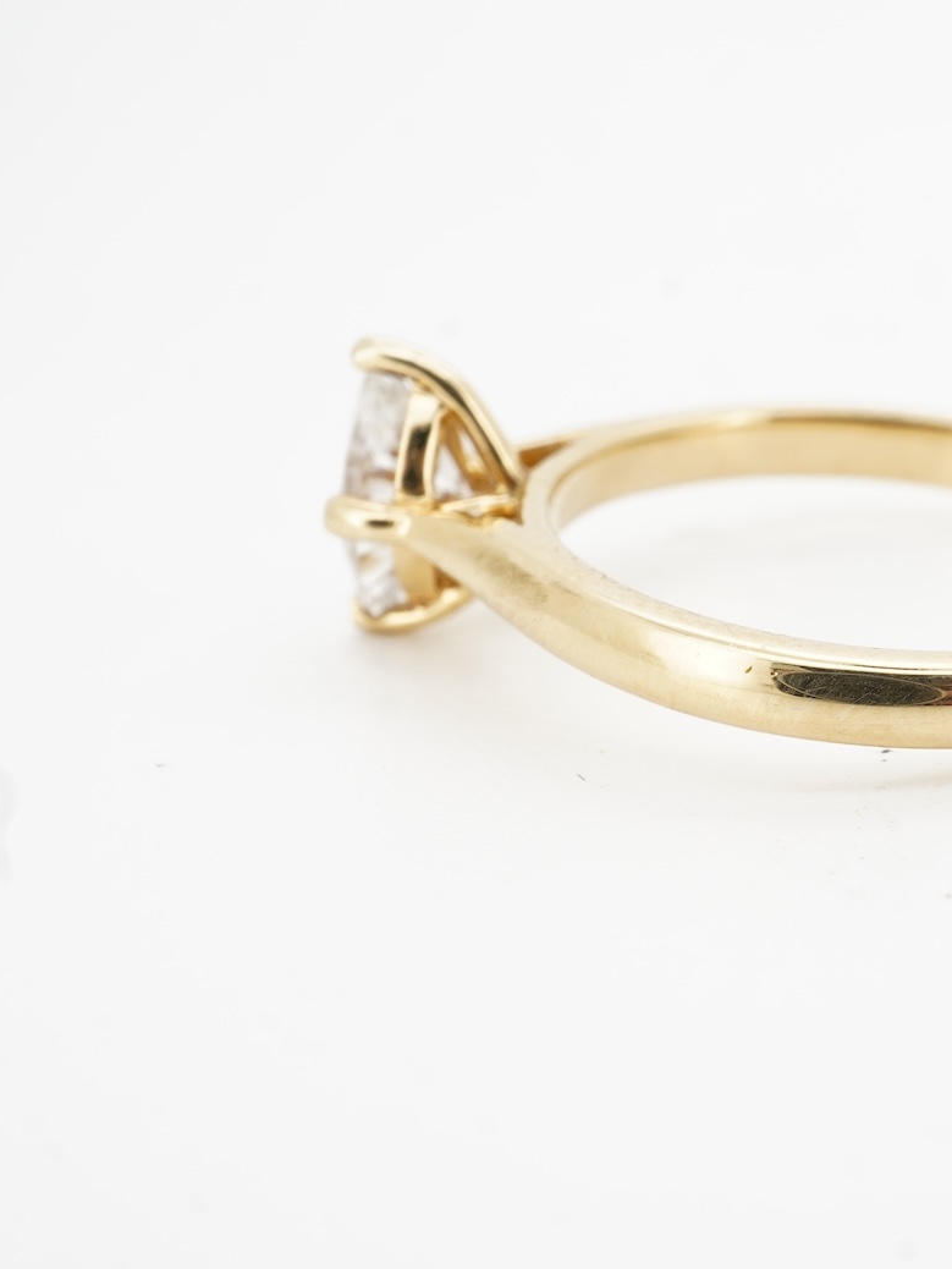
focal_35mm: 82
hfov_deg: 17.7
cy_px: 616
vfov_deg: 23.8
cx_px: 864
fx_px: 3006
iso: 200
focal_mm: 30
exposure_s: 1/80
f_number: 22
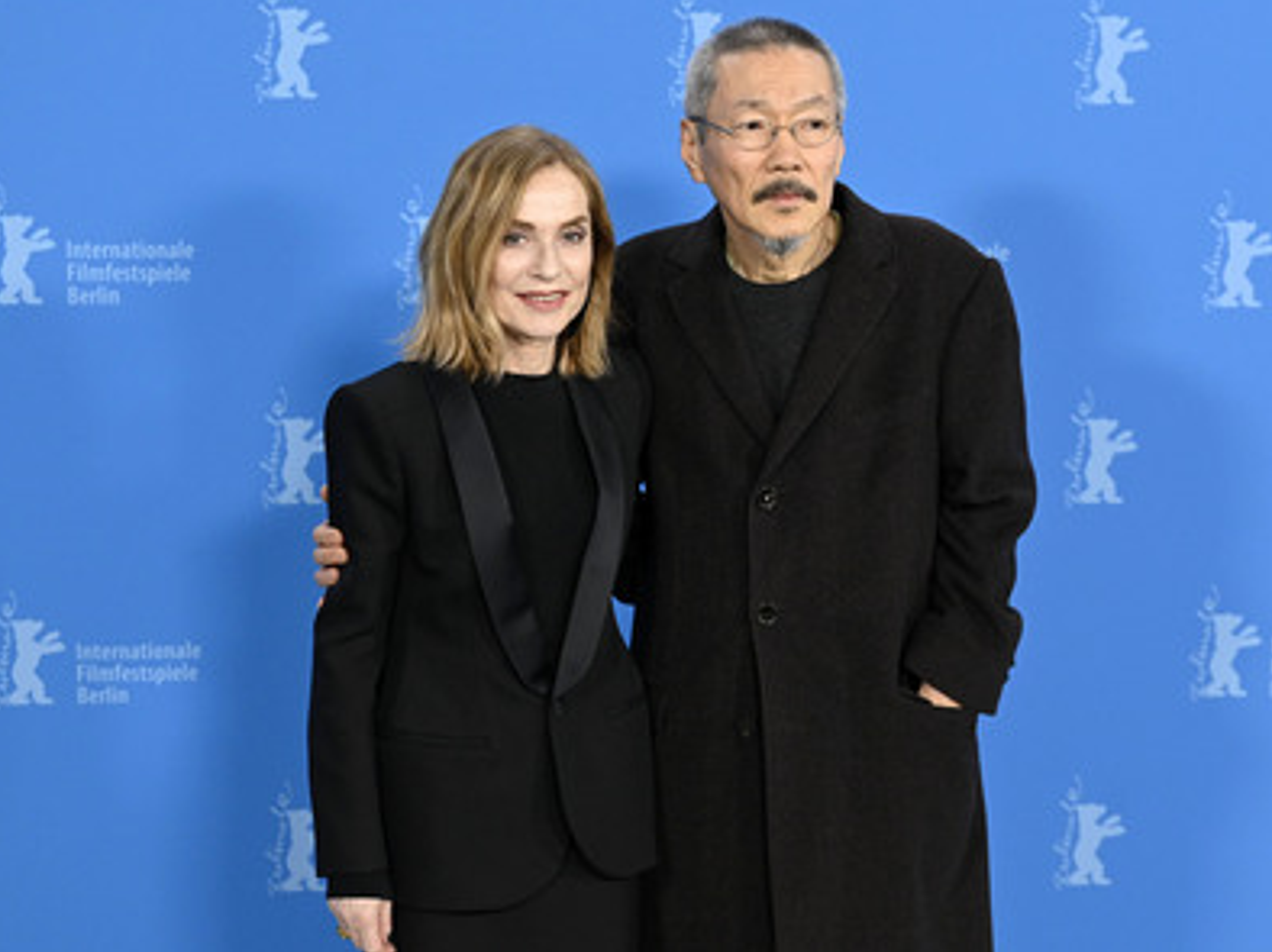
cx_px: 686
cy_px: 471
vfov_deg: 19.1
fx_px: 2828
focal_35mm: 77
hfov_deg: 25.3
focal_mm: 70
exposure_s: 1/640
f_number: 4.5
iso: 3200
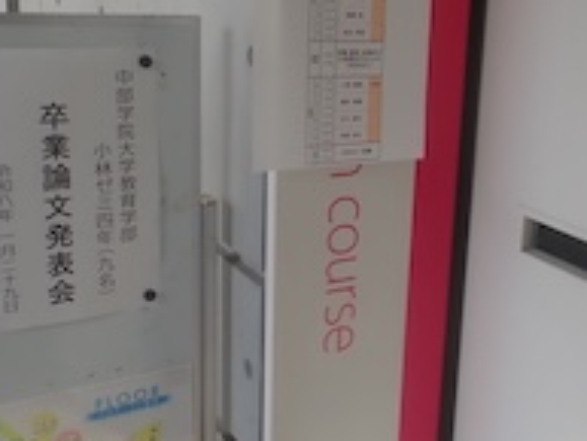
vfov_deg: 30.2
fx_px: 814
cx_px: 414
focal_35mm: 48
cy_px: 173
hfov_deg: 38.9
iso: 100
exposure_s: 1/125
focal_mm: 4.5
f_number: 2.8
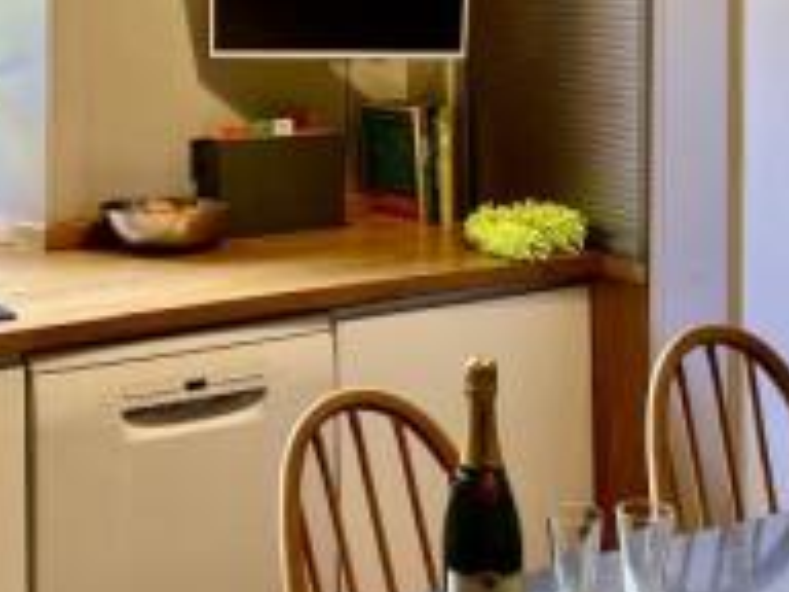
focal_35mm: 79
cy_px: -64
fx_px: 1801
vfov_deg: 18.0
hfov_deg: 24.6
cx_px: 245
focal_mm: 5.7
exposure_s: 1/100
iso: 80
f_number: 1.5
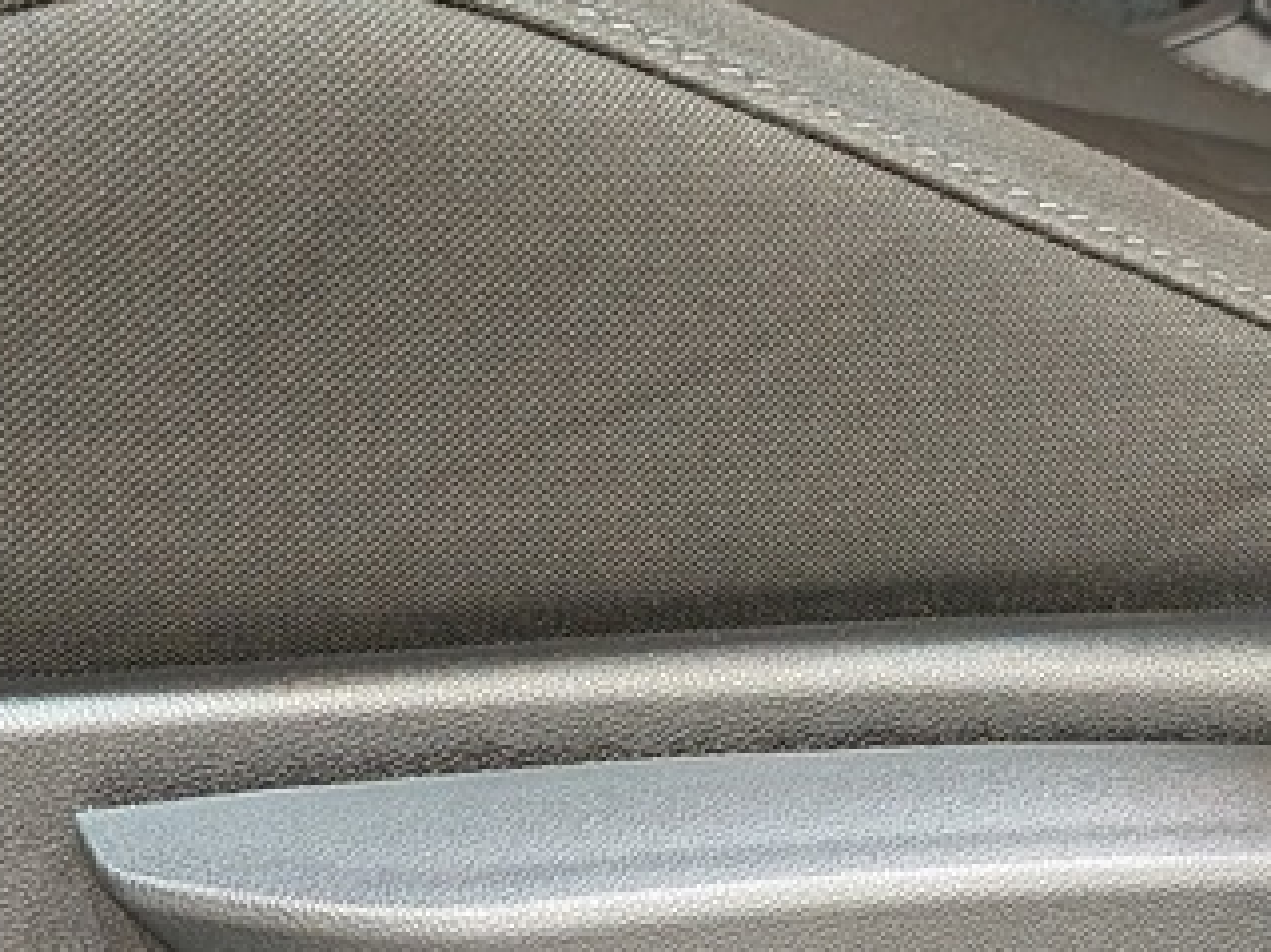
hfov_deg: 24.9
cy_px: 617
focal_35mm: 77
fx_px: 2826
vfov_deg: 19.1
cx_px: 1024
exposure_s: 1/100
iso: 1024
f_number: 1.7
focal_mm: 4.53
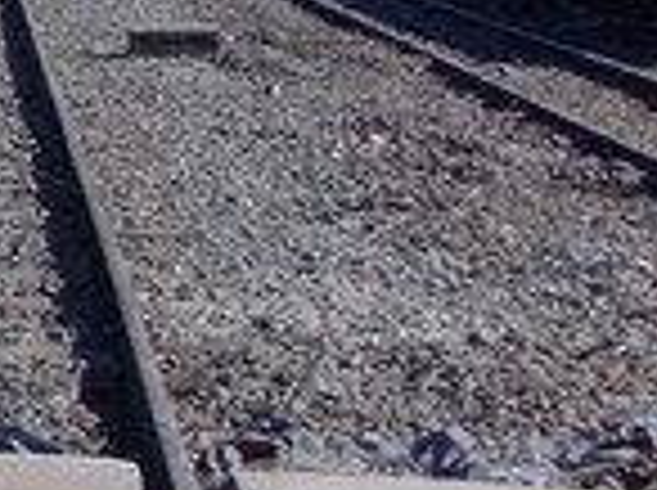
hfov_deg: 11.5
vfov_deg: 10.0
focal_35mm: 147
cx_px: -846
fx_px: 2785
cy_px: 121
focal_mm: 4
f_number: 5.4
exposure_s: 1/400
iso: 80
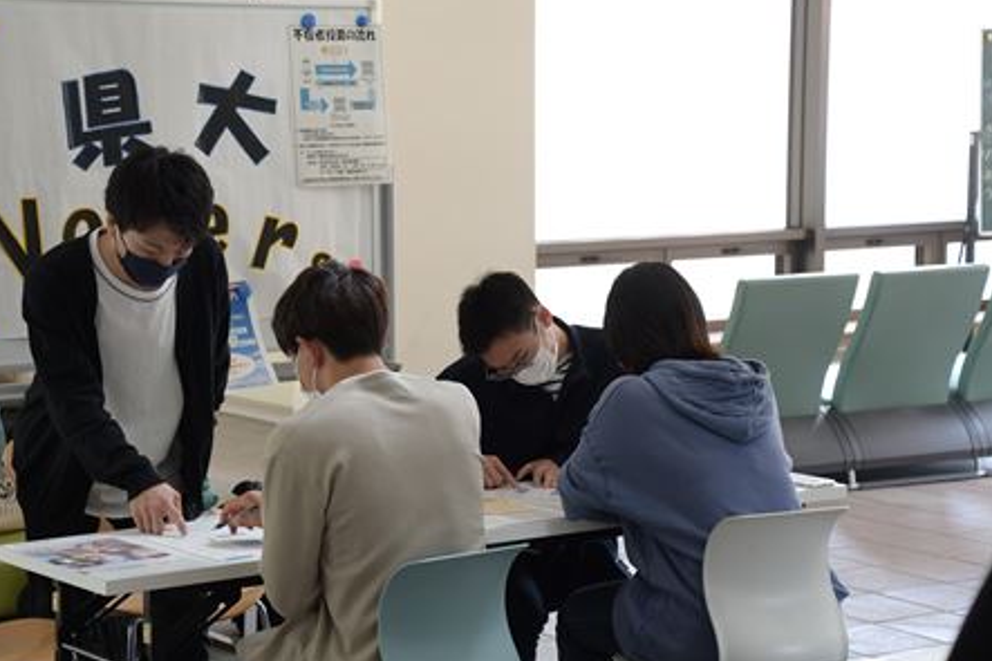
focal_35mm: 88
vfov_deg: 15.5
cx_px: 466
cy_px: 326
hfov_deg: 23.1
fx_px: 2424
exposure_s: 1/50
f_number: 4.8
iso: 1000
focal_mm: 52
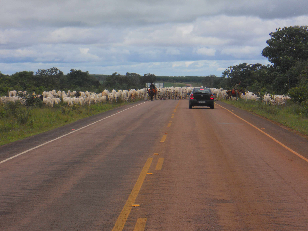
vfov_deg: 10.6
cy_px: 116
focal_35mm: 140
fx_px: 1246
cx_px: 154
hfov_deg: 14.1
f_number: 6.6
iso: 80
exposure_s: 1/500
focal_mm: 25
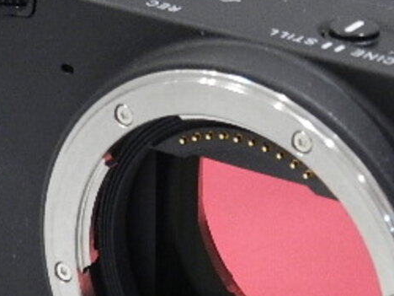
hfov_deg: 10.1
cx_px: 266
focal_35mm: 195
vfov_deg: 7.6
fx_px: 2219
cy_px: 215
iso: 800
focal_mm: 13.5
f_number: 4.8
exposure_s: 1/30
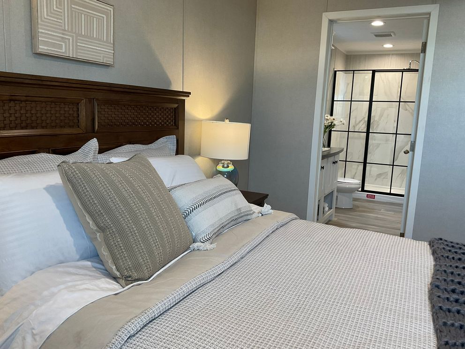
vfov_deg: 48.2
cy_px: 174
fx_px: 390
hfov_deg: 61.7
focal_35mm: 29
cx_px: 232
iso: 64
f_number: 1.8
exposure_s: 1/60
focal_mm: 3
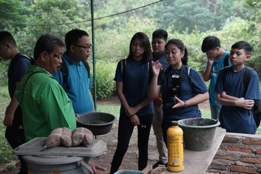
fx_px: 355
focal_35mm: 49
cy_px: 87
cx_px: 130
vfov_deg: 27.5
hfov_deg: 40.4
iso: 3200
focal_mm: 49
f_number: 4
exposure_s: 1/200
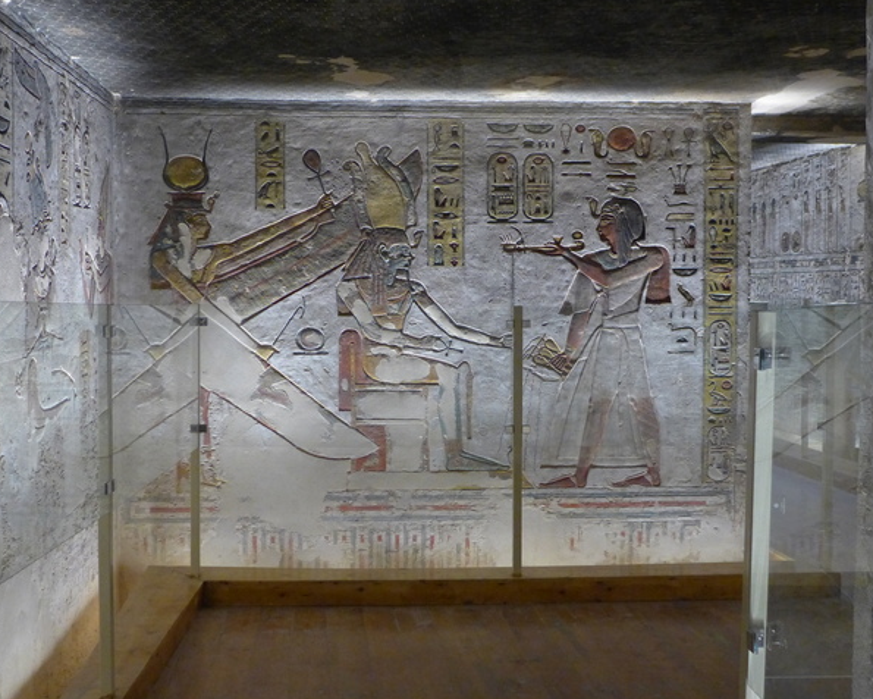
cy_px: 350
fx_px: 1085
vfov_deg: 35.7
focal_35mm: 42
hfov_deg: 43.8
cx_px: 390
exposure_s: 1/125
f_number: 2
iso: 800
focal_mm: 7.3
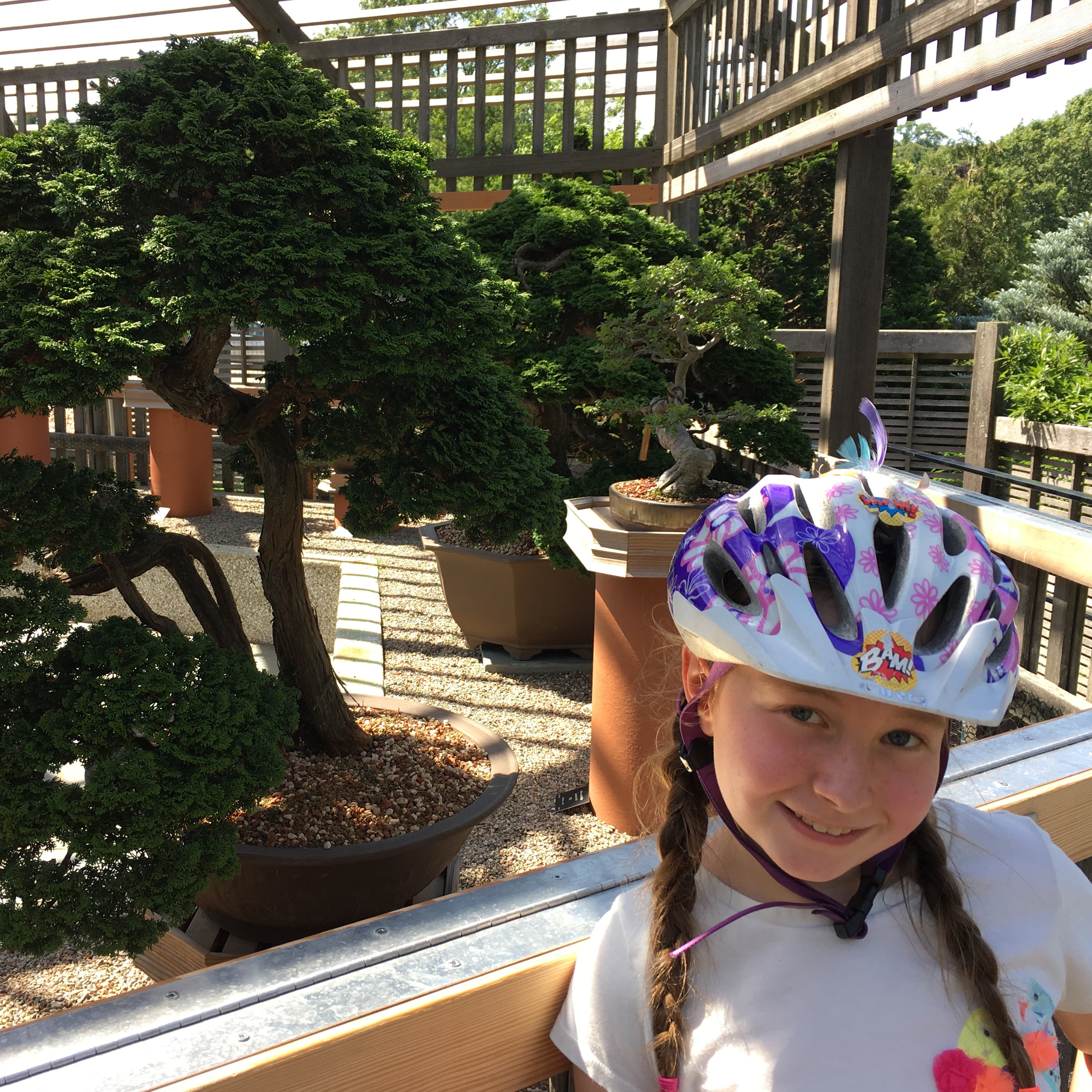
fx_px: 1249
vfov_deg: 47.2
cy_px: 548
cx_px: 478
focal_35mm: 35
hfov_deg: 47.1
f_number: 2.2
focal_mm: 4.15
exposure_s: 1/308
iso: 25
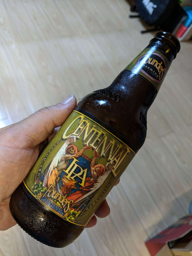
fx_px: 200
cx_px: 96
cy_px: 128
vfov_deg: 65.3
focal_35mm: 27
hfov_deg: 51.4
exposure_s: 1/40.1
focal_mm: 4.44
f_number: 1.8
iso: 366
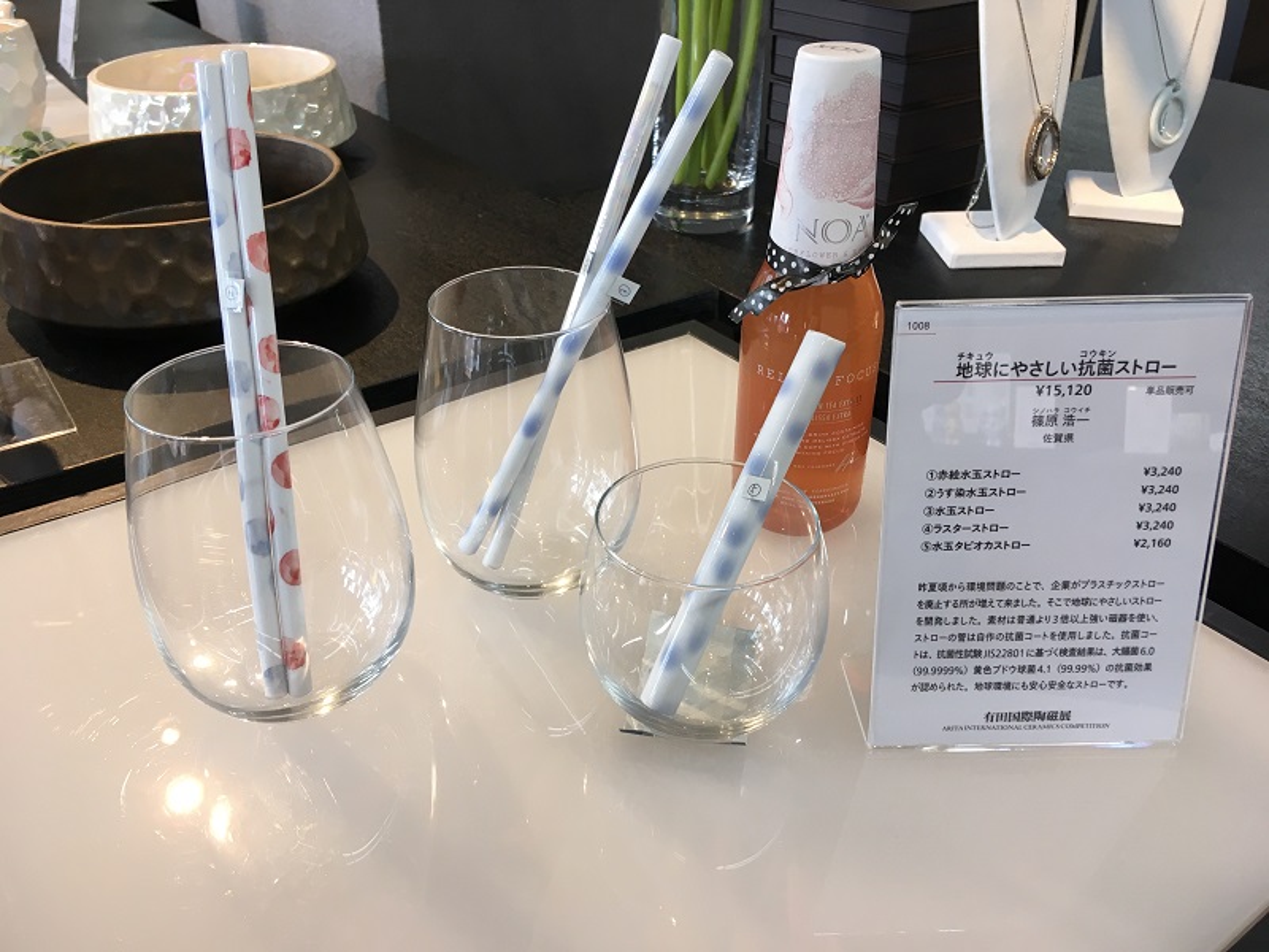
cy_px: 476
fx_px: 1063
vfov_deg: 48.2
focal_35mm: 29
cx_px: 634
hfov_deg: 61.7
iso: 25
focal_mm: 4.15
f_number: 2.2
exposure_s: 1/30
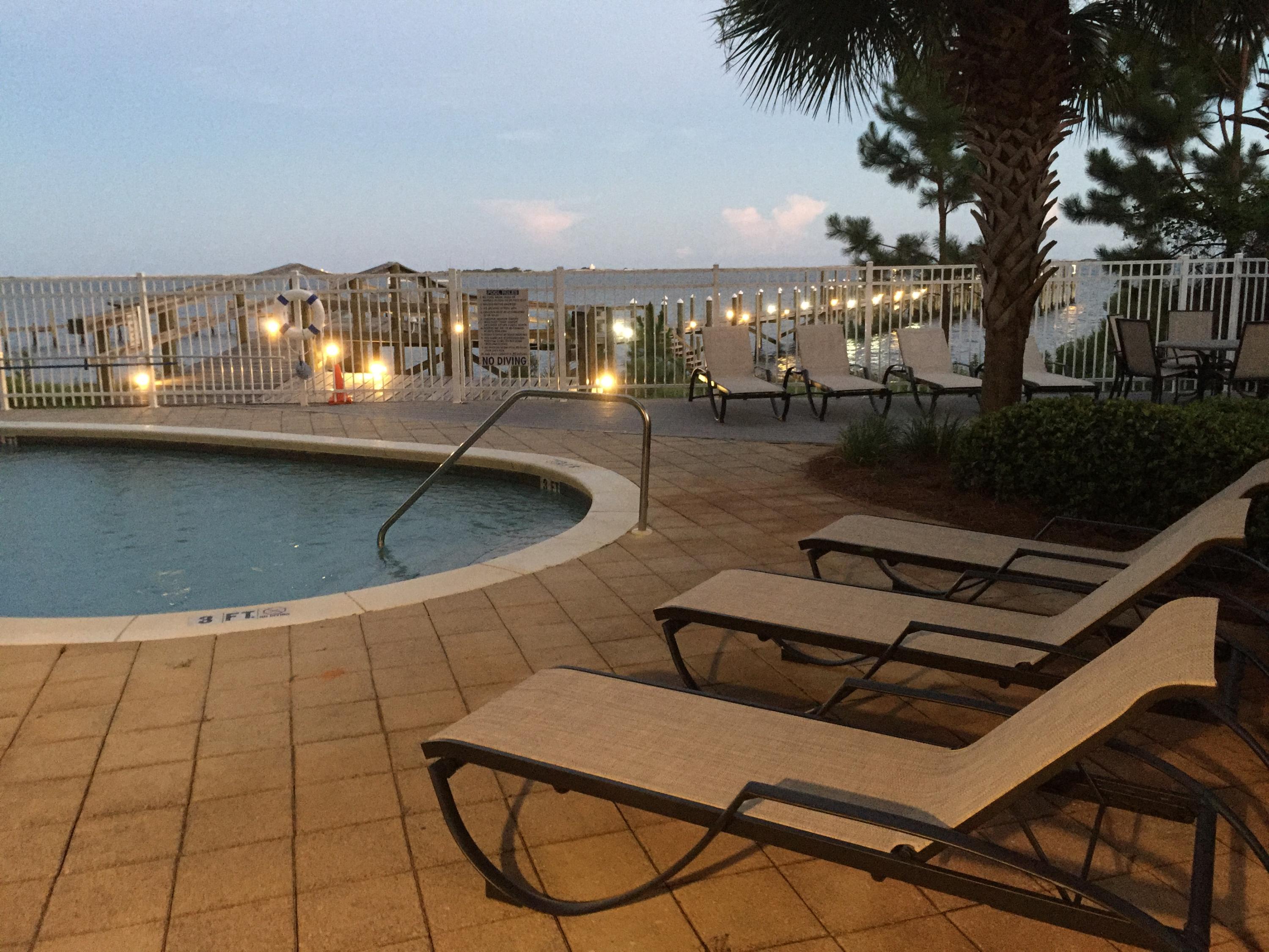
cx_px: 634
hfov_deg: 61.7
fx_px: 1063
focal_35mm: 29
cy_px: 476
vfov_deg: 48.2
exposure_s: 1/15
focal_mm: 4.15
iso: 320
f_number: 2.2
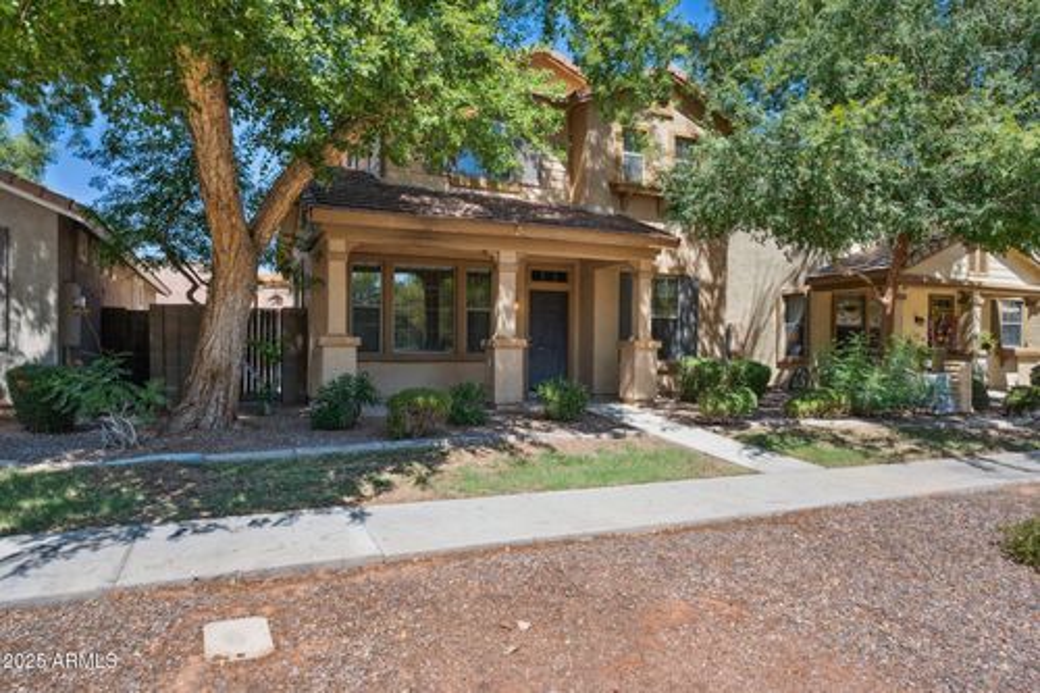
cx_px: 520
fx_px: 635
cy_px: 346
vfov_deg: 57.2
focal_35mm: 22
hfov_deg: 78.6
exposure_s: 1/400
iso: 320
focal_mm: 22
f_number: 8
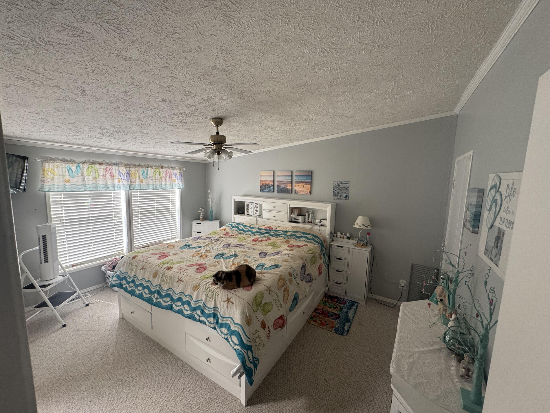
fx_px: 222
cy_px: 206
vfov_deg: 85.7
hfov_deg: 102.1
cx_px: 275
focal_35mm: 14
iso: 250
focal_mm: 2.22
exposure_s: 1/99
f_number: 2.2
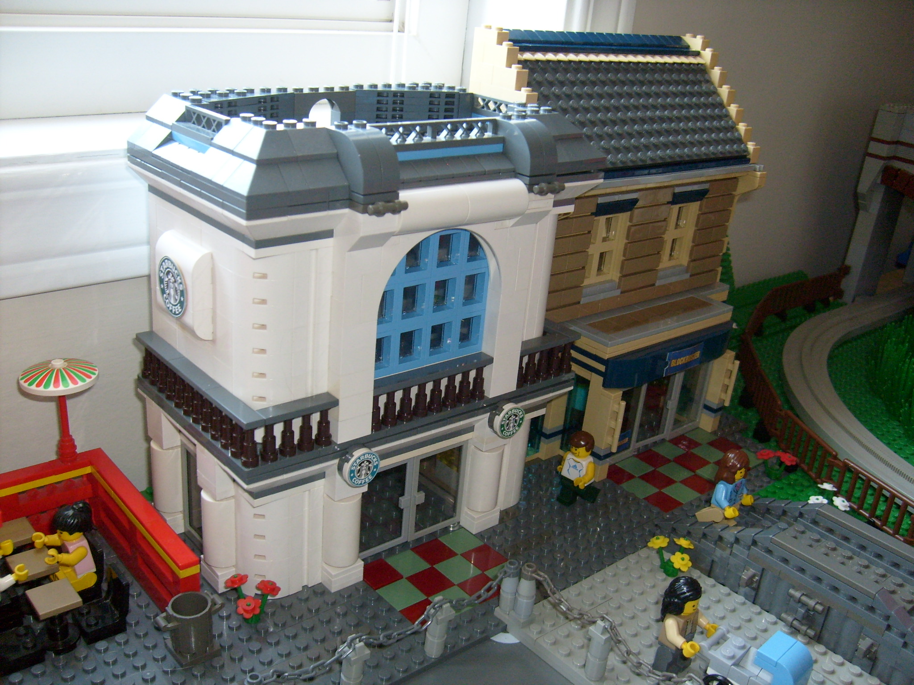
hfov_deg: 52.6
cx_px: 457
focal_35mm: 35
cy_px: 342
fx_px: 924
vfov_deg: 40.7
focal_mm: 5.8
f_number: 2.8
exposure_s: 1/45
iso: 100
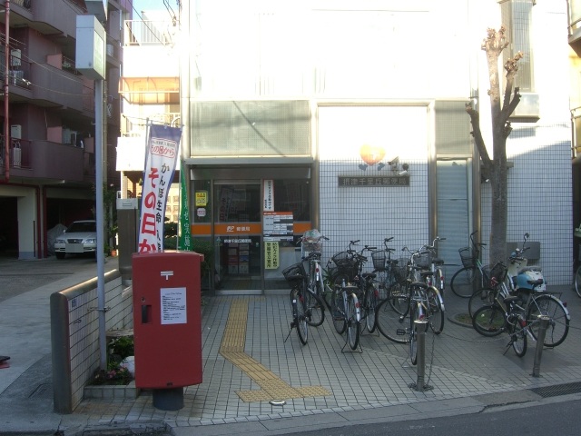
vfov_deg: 37.7
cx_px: 290
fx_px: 638
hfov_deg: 49.0
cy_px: 218
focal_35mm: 38
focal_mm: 7.9
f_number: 4
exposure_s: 1/200
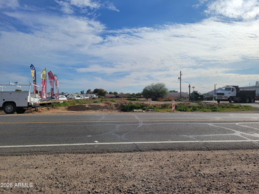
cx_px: 130
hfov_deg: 67.3
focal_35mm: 26
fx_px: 195
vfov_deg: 53.1
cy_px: 97
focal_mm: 5.4
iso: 40
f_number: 1.8
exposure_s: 1/7081
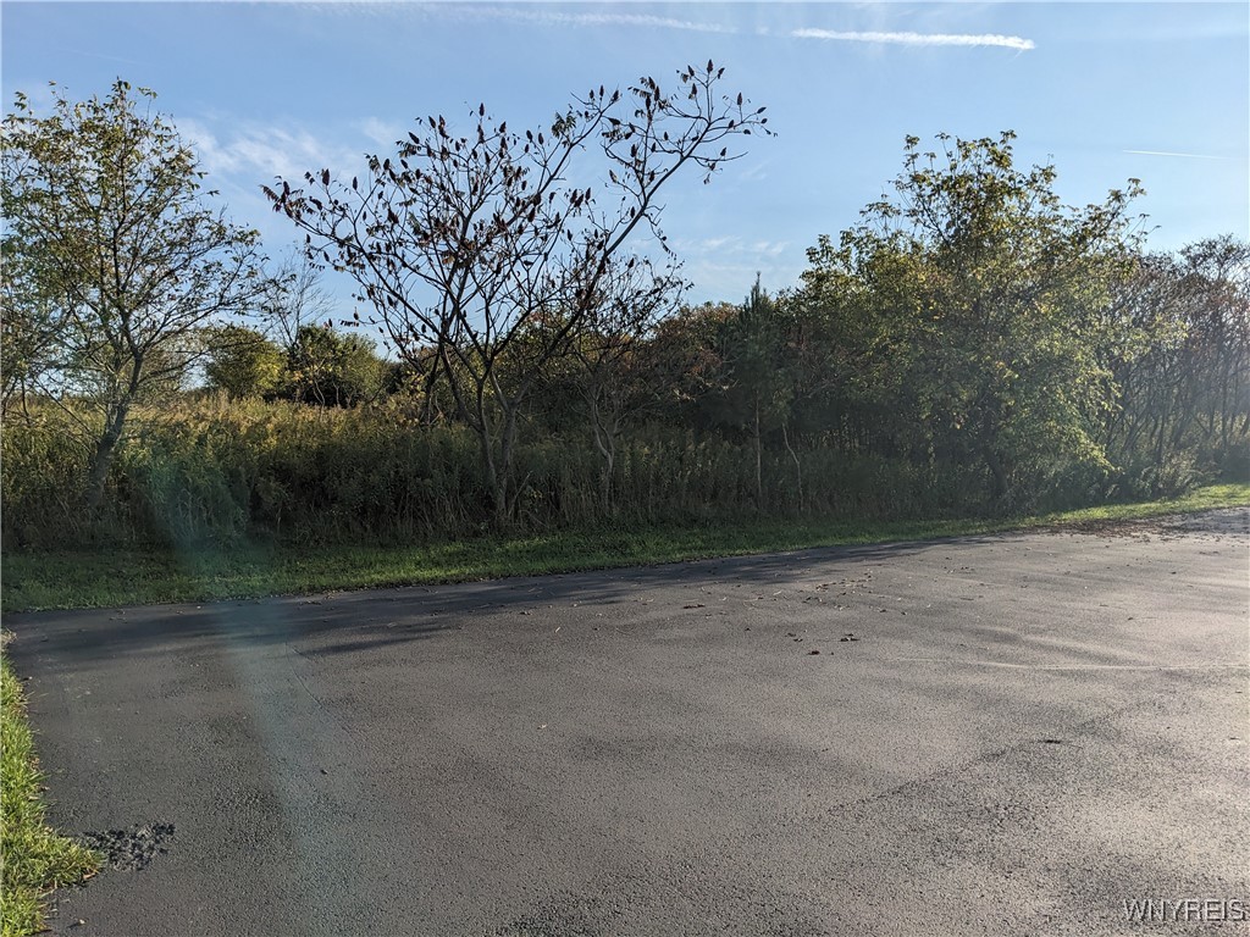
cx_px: 625
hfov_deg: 65.3
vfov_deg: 51.4
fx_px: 975
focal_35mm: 27
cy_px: 468
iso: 66
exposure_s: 1/4695
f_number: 1.73
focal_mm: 4.38
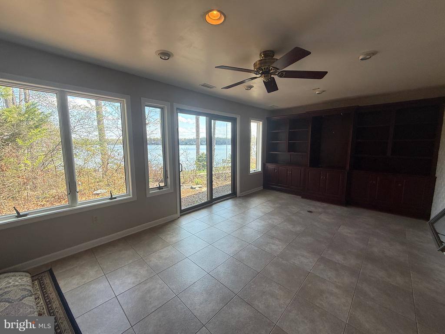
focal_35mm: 14
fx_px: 180
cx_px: 222
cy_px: 167
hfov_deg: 102.1
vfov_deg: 85.7
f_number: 2.2
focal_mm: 2.22
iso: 64
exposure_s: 1/170
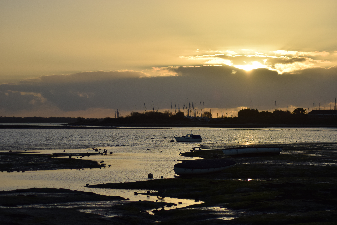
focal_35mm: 105
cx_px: 168
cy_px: 112
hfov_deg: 19.5
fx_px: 983
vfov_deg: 13.0
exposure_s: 1/3200
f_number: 4
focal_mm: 70
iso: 200
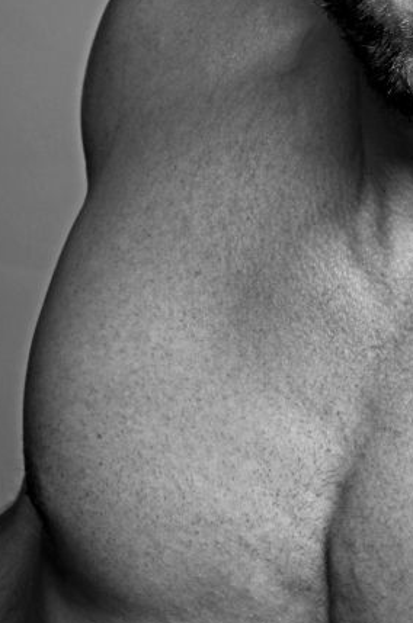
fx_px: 3873
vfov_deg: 9.2
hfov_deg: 6.1
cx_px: 376
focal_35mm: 224
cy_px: 74
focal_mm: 80
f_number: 18
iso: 400
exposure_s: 1/160
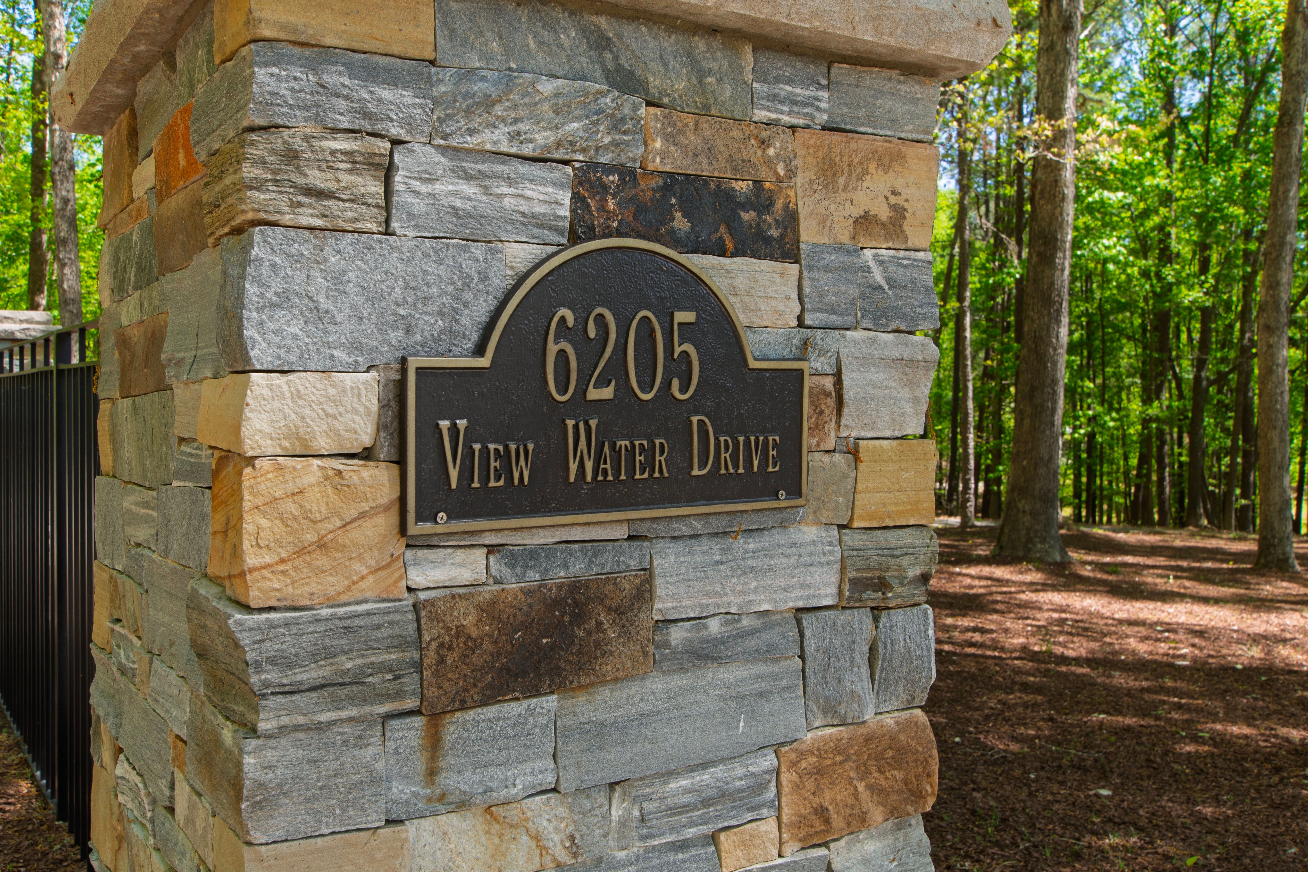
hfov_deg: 60.3
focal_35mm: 31
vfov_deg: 42.3
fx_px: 1126
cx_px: 658
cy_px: 446
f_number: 8
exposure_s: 1/50
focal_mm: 20
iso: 100
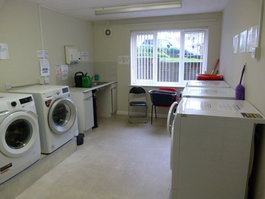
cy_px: 100
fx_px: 191
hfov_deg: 69.4
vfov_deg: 54.9
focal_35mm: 25
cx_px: 132
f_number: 2.8
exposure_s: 1/30
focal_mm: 4.5
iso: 400
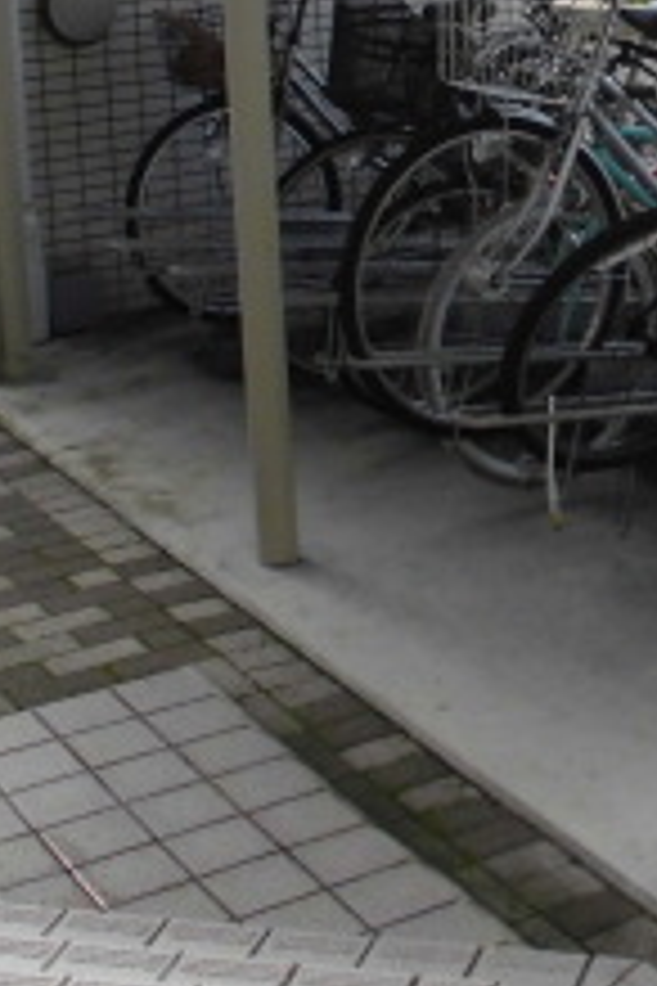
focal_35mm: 79
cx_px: 765
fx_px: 2162
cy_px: 63
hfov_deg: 16.6
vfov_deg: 24.8
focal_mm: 4.6
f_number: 3.5
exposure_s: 1/250
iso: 100
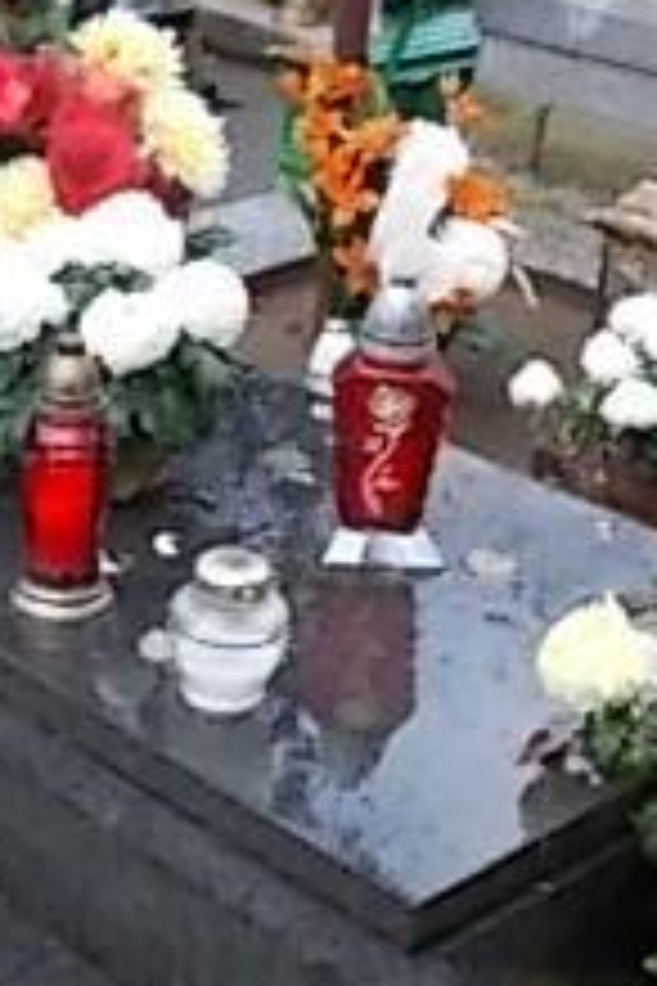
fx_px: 2162
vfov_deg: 25.7
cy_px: 441
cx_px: -27
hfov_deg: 16.8
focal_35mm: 79
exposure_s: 1/25
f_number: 3.2
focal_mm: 4.6
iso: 100
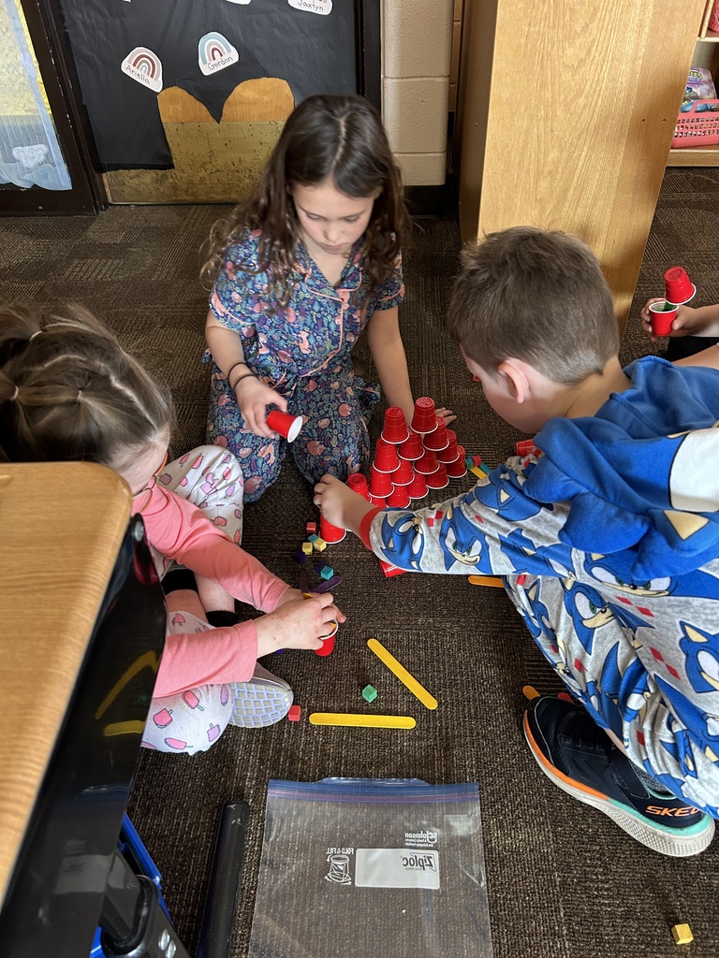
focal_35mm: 26
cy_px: 479
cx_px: 360
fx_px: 720
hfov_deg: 53.1
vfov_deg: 67.3
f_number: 1.5
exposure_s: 1/60
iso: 250
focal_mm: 5.7
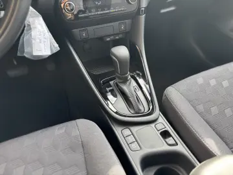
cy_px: 88
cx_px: 116
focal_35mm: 26
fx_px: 175
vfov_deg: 53.1
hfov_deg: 67.3
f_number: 1.6
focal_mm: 5.96
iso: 64
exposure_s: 1/121
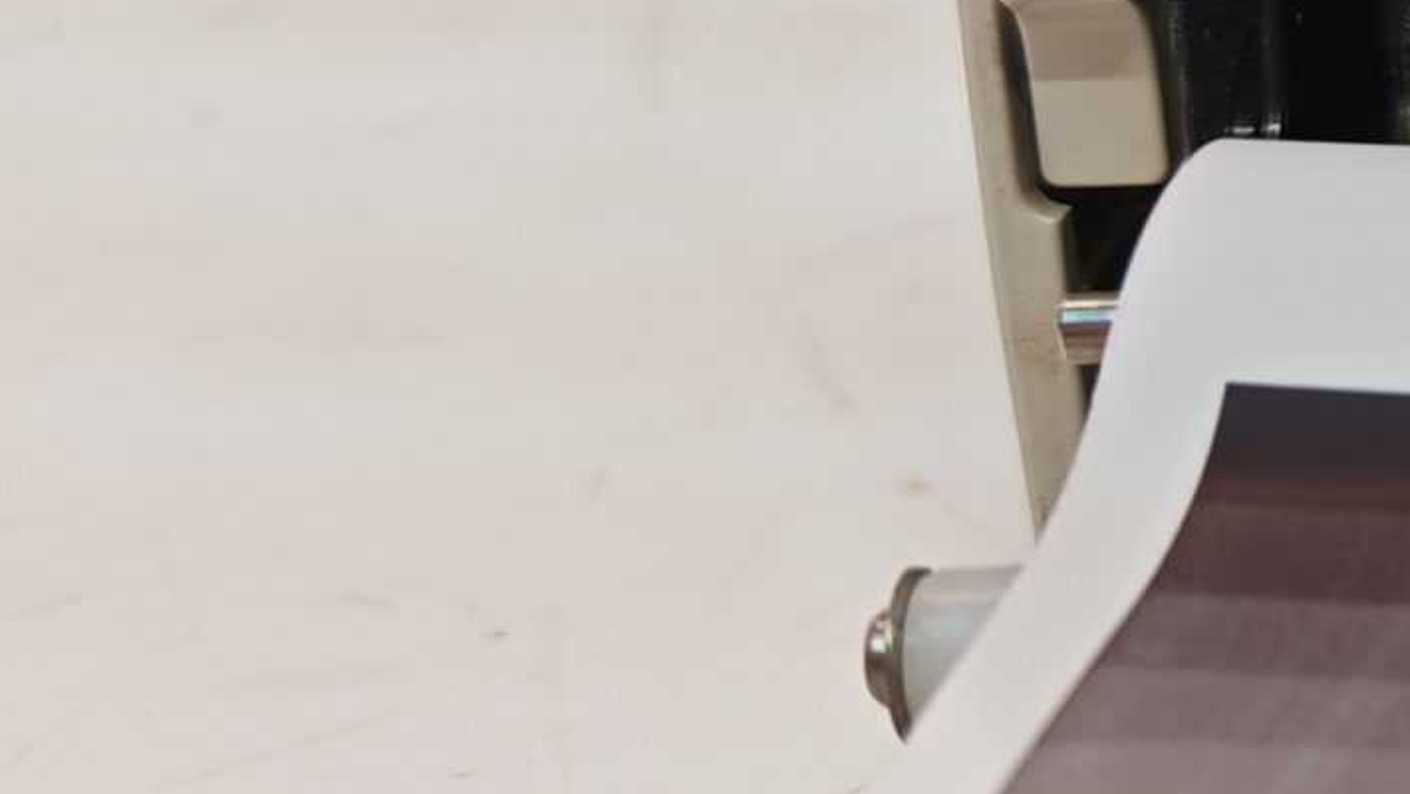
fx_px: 3965
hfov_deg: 16.8
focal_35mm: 106
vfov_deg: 11.3
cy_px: -109
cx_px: 2528
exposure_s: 1/100
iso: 320
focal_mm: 6.83
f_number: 2
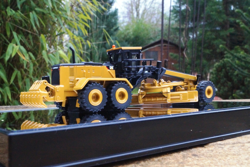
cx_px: 125
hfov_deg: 43.6
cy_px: 84
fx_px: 312
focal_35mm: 45
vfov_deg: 29.8
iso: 3200
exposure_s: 1/25
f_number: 22
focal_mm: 30
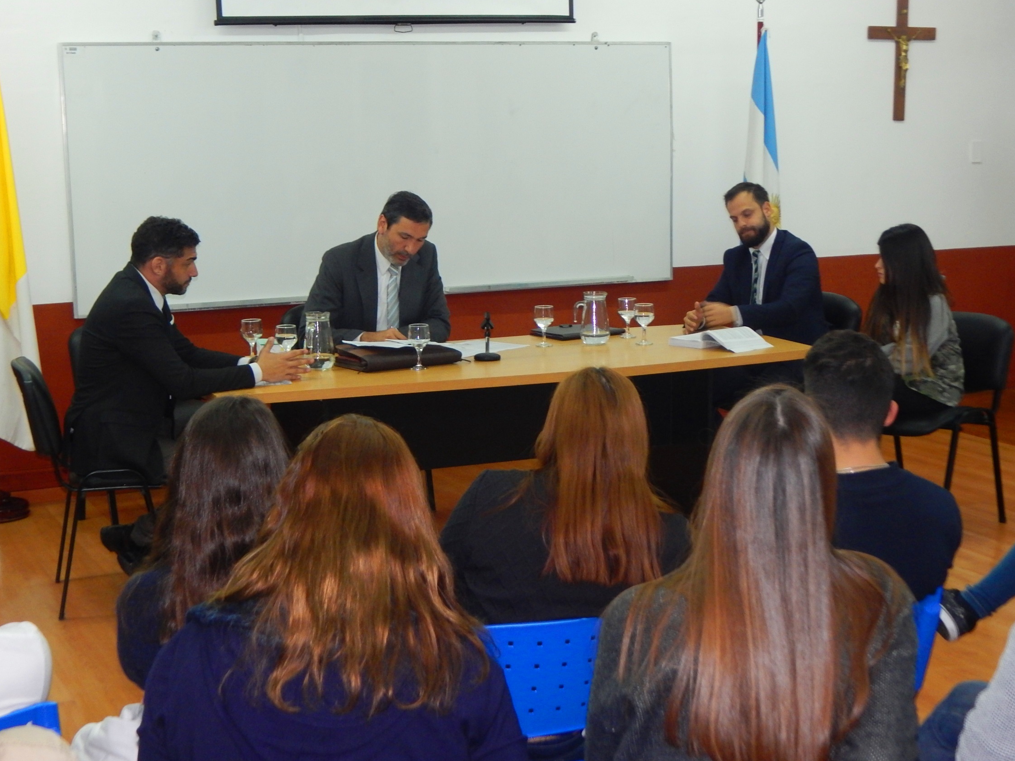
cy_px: 382
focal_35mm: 62
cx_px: 508
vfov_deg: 23.7
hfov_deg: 31.2
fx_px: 1818
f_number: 4
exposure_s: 1/30
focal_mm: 10.9
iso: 360
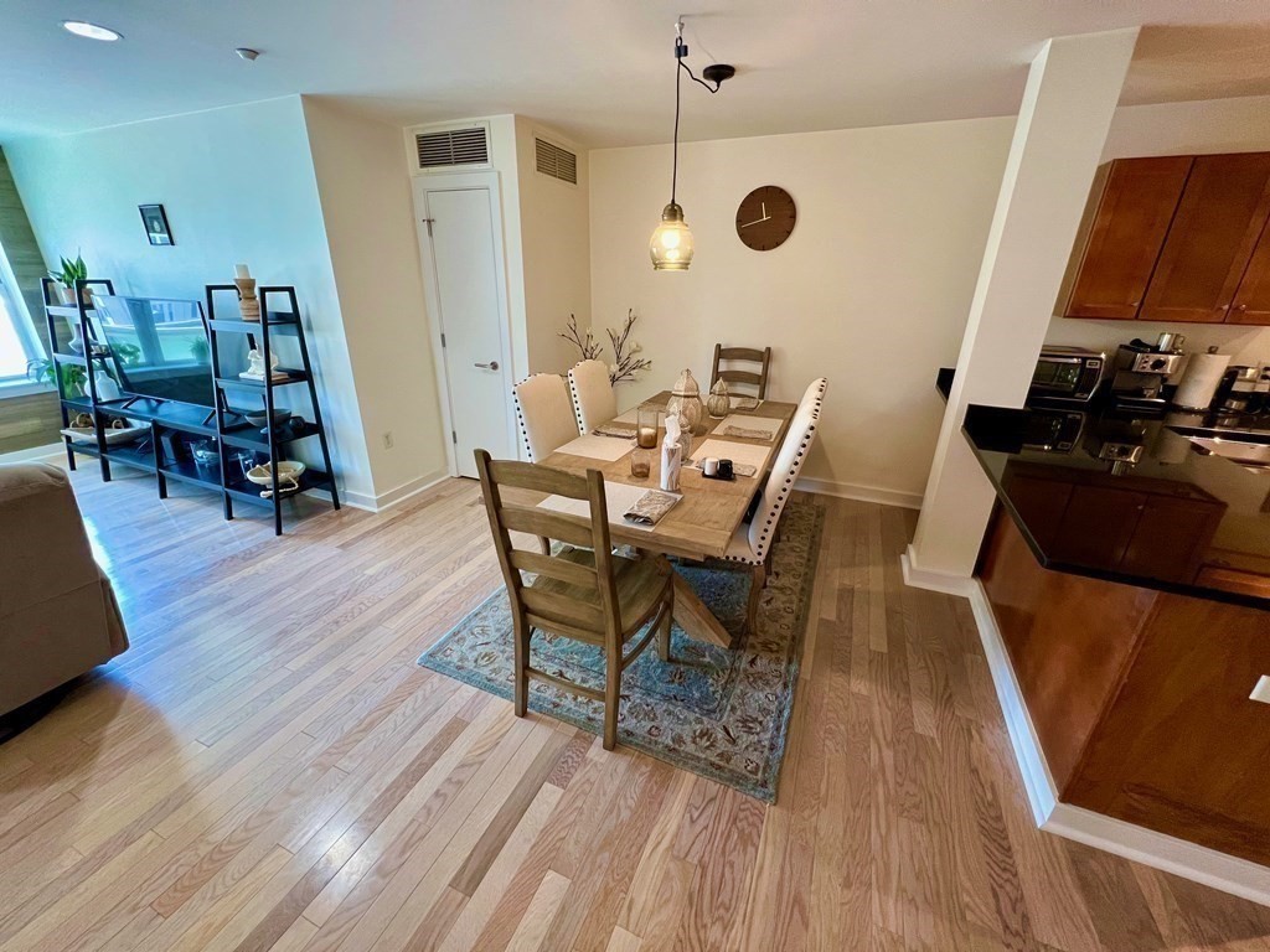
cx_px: 635
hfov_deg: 106.2
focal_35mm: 13
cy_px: 476
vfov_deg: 89.9
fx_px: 477
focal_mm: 1.57
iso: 250
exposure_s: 1/60
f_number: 1.8
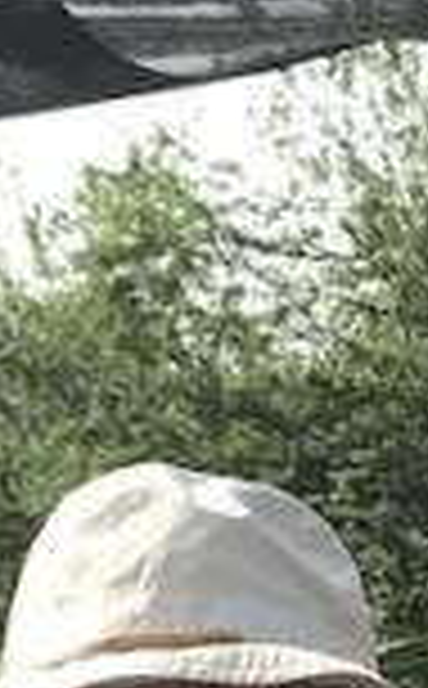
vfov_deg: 10.1
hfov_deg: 6.5
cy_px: 1093
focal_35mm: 199
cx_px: 460
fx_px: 3732
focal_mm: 3.99
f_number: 1.8
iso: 20
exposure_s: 1/1064
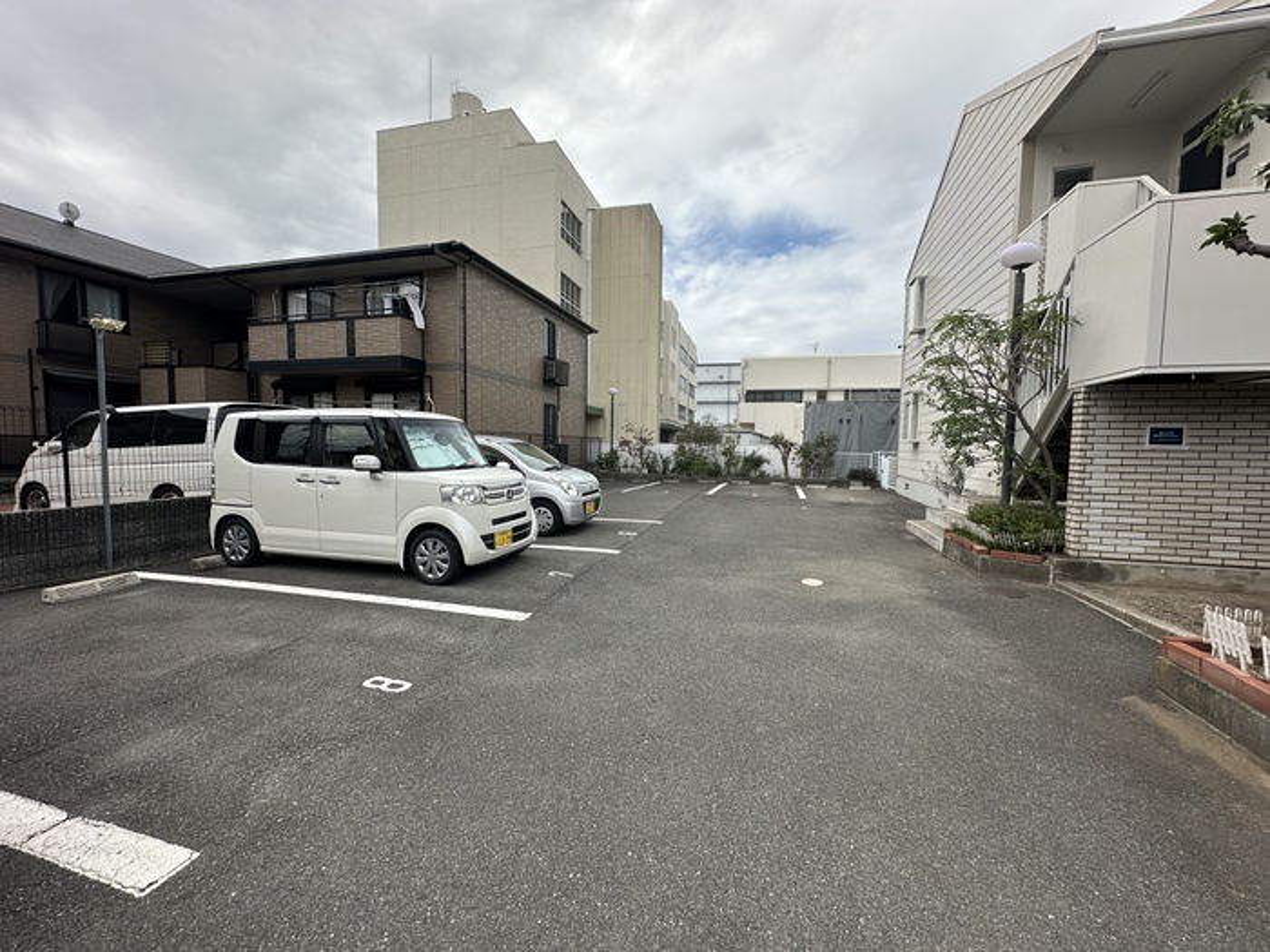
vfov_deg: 85.7
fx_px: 514
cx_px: 635
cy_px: 476
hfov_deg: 102.1
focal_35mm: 14
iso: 40
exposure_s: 1/1595
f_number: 2.2
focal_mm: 2.22
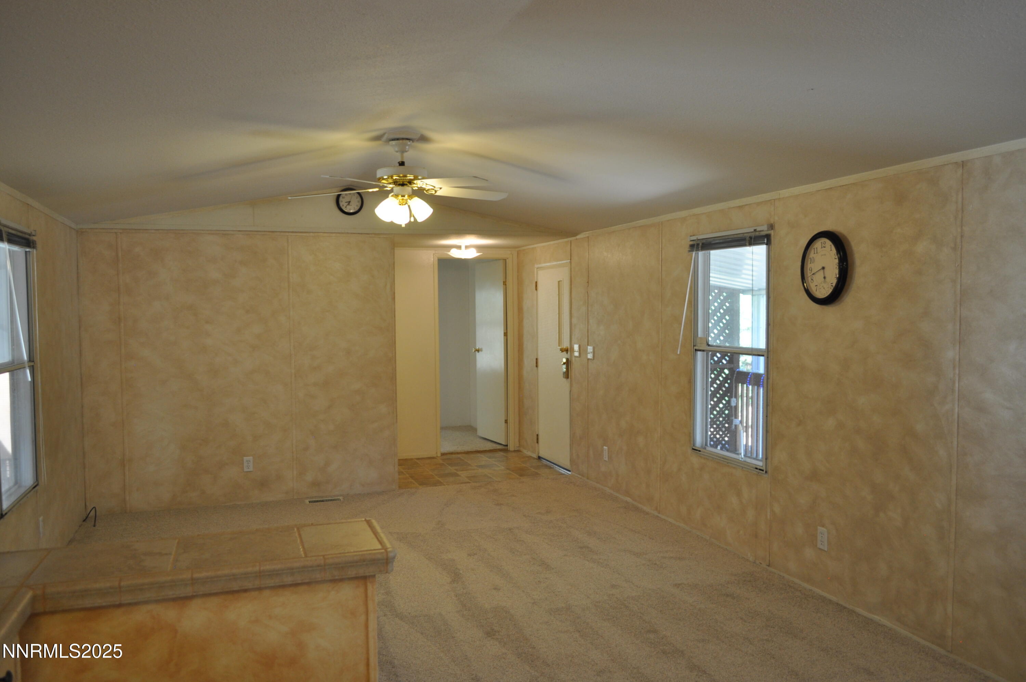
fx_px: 768
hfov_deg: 67.4
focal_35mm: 27
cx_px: 513
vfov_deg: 47.8
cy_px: 341
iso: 400
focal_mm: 18
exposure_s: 1/60
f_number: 4
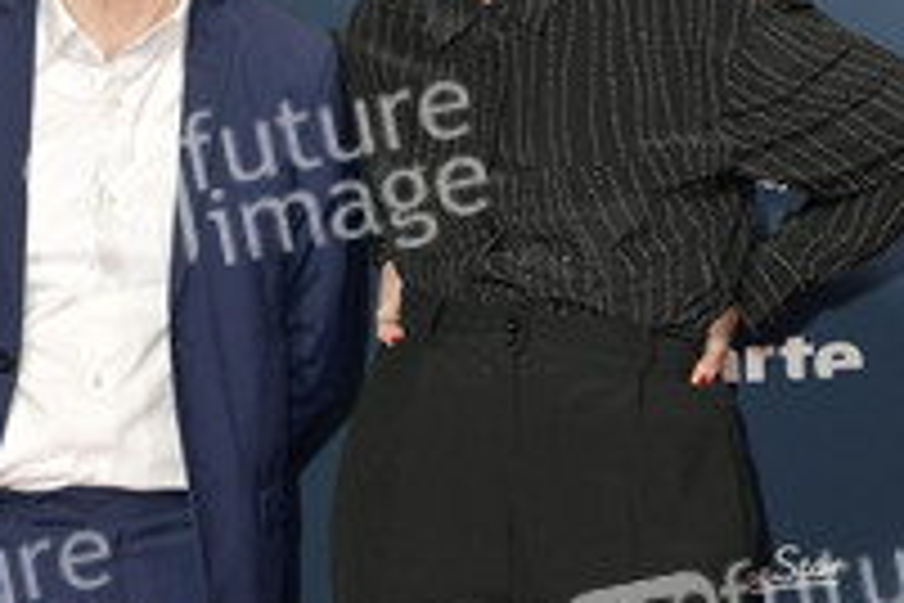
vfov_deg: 11.1
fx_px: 3088
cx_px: 387
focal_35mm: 123
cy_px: 414
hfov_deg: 16.6
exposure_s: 1/200
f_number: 6.3
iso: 1600
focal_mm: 62
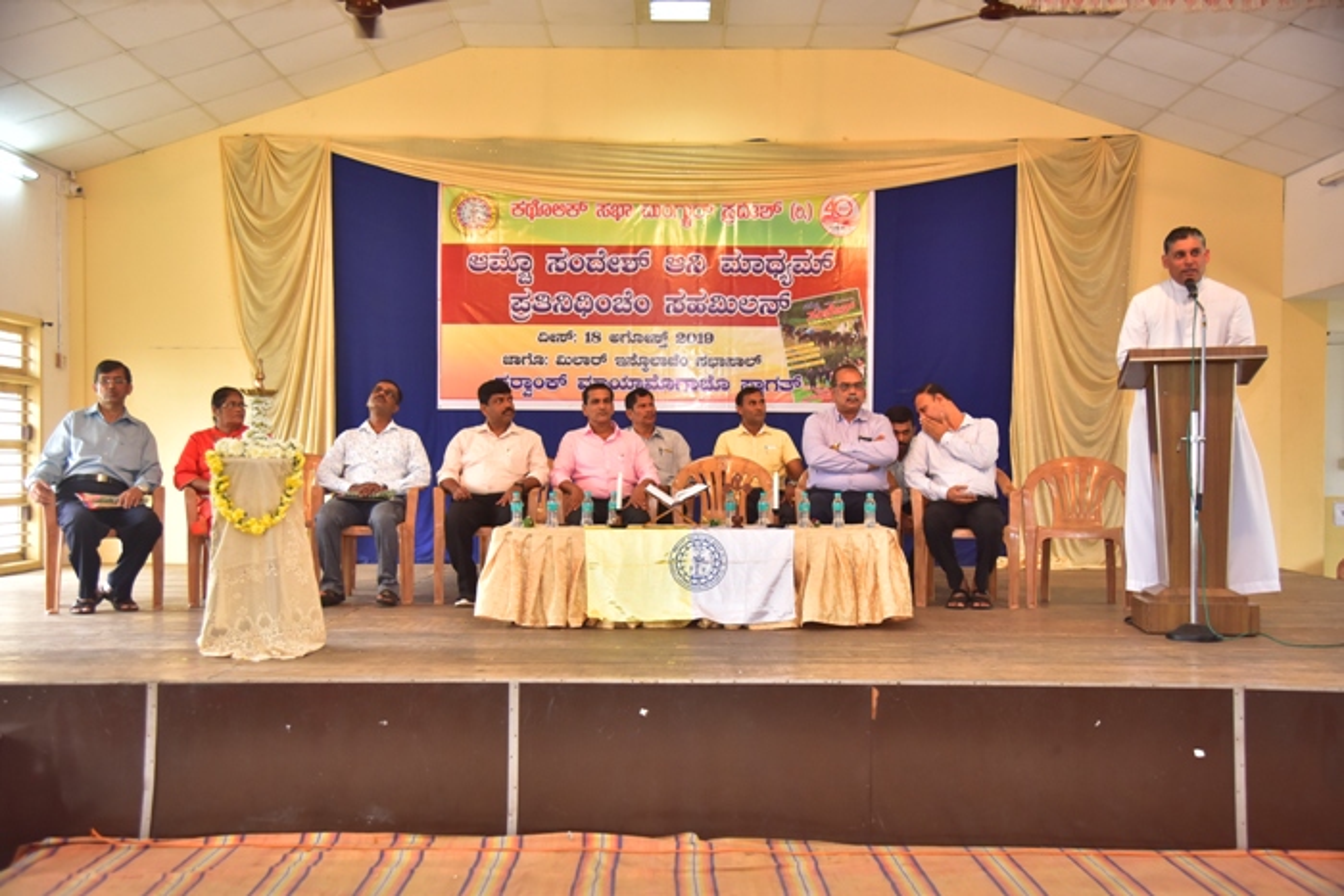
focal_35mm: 38
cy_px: 448
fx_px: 1419
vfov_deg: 35.1
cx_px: 672
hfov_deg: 50.7
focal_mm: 38
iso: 1100
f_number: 4.5
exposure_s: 1/200
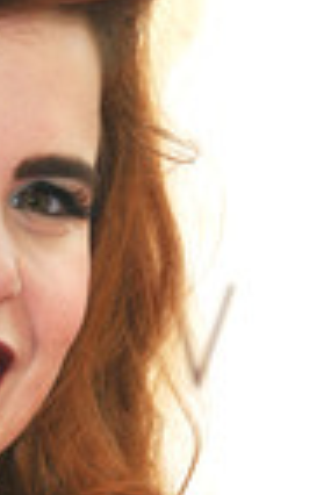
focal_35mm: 507
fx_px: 6975
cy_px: 408
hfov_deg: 2.7
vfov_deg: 4.1
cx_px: -117
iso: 200
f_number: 5.6
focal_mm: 120
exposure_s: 1/200
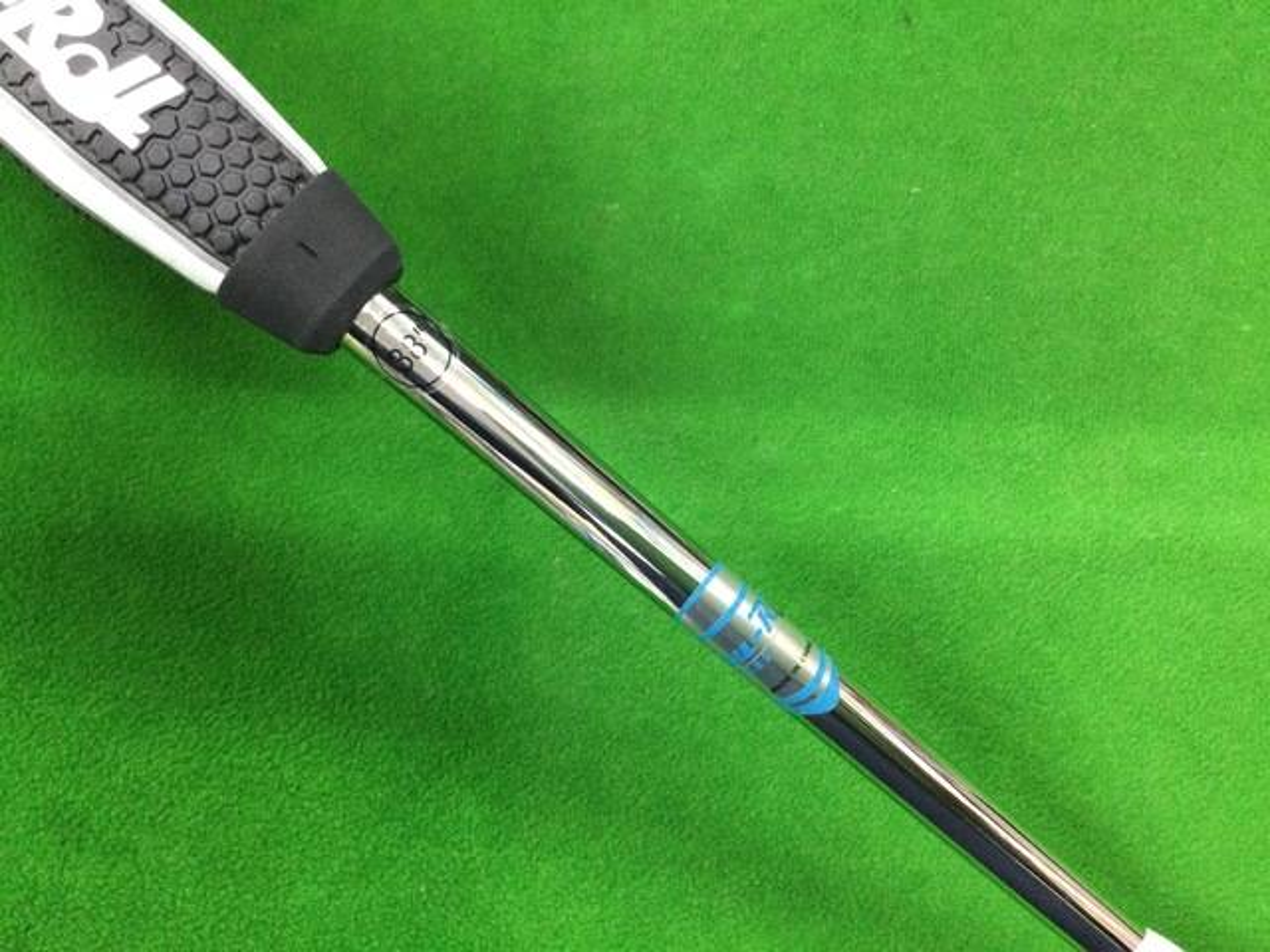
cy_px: 476
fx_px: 1137
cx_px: 635
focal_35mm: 31
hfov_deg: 58.4
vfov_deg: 45.4
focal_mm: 3.3
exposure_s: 1/30
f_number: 2.4
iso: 200
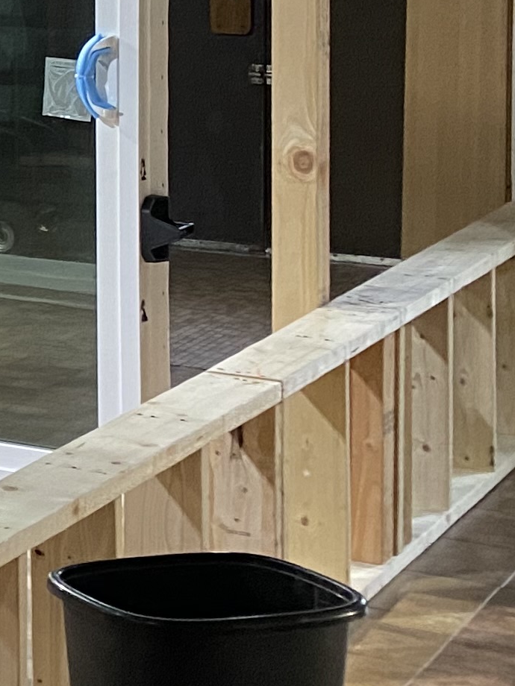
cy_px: 9
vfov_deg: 16.9
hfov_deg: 10.2
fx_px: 2261
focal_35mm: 114
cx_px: -935
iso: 250
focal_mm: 4.25
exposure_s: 1/60
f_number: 1.8
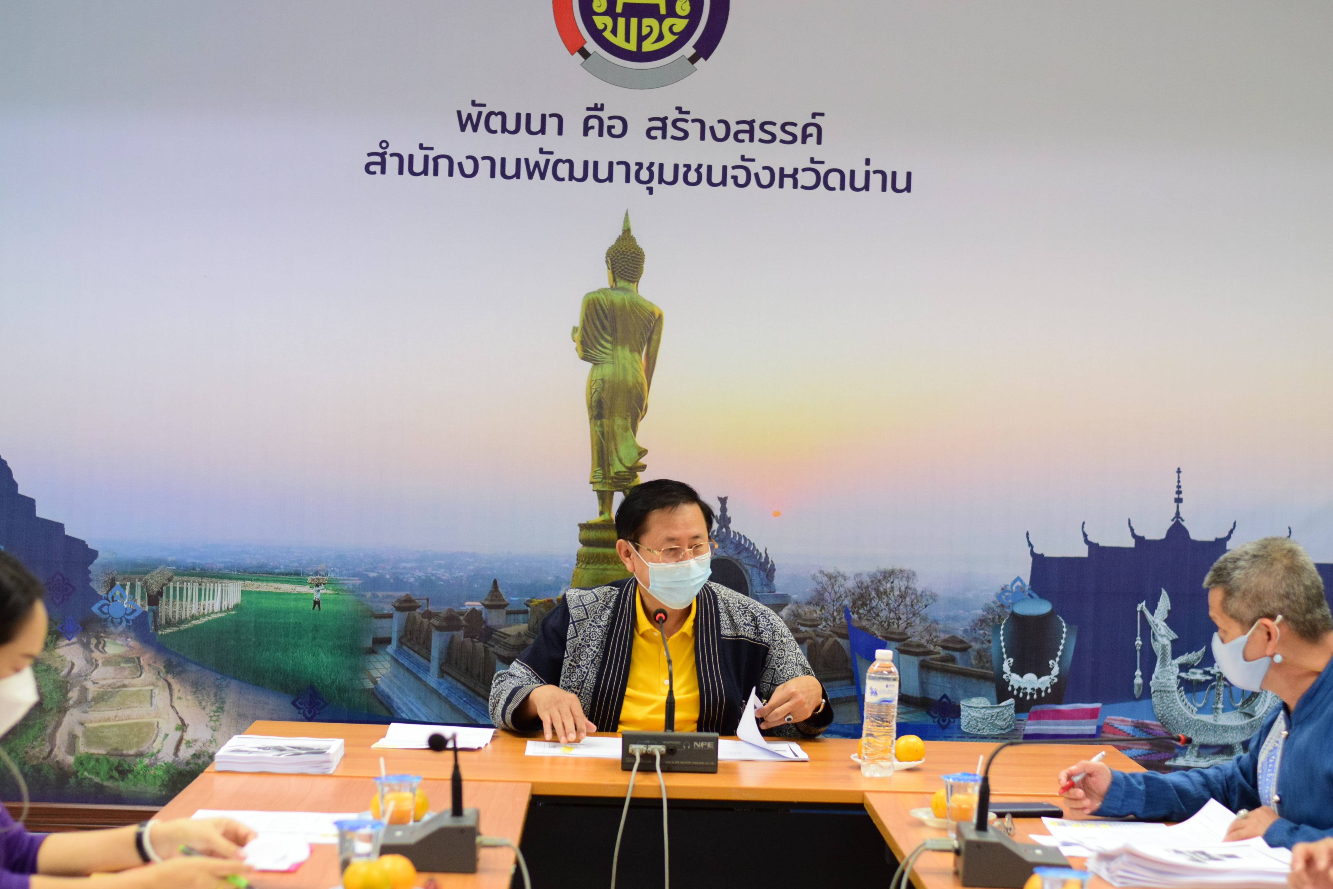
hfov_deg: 27.0
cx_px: 666
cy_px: 444
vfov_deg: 18.2
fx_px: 2778
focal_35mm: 75
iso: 1600
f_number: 2.8
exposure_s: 1/320
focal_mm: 50
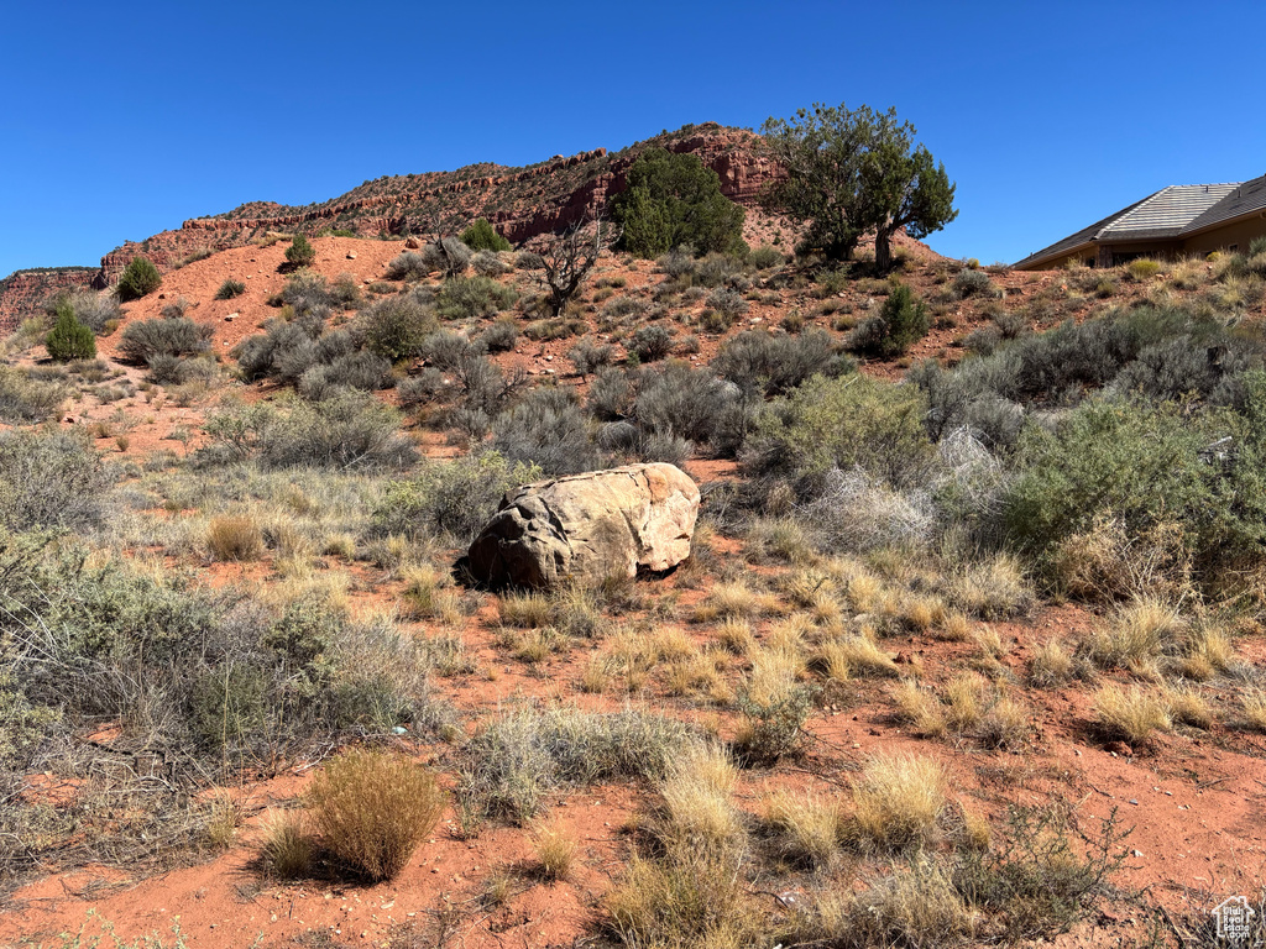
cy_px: 474
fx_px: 951
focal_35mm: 26
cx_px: 633
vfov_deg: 53.1
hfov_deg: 67.3
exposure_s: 1/3650
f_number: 1.6
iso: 50
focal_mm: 5.96
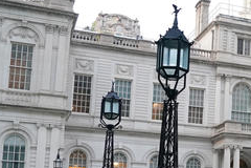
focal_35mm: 80
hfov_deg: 21.7
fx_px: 558
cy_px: 152
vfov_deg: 16.8
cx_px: 362
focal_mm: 24
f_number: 3.5
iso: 3200
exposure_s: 1/320
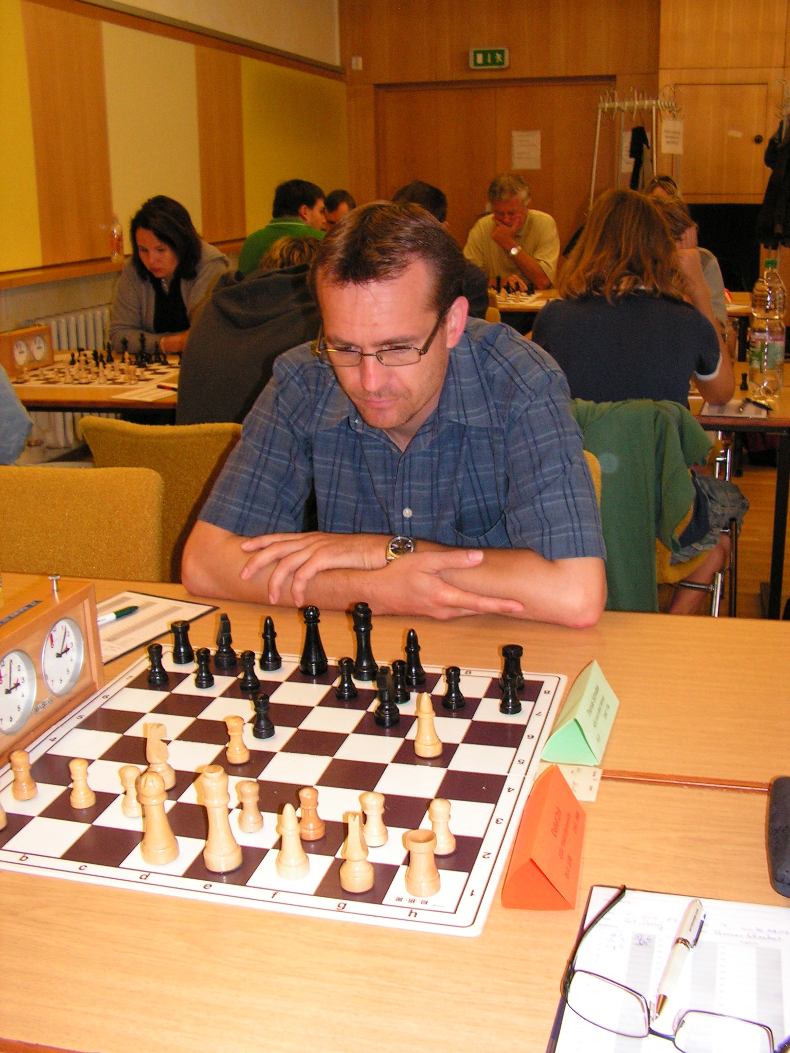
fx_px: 1156
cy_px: 526
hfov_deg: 37.7
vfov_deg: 49.0
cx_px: 395
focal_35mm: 38
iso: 200
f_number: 3.2
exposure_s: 1/40
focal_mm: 6.4
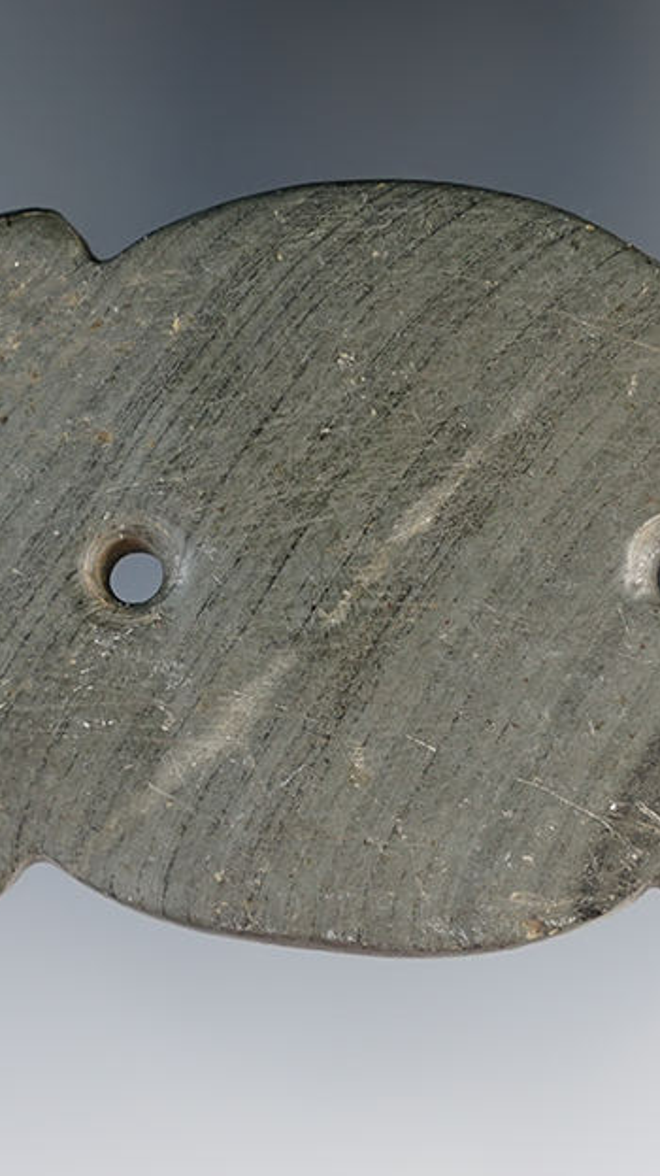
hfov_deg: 14.9
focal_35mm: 81
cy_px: 588
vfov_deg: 26.2
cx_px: 392
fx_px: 2527
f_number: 7.1
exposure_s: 1/125
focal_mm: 51.1
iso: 800
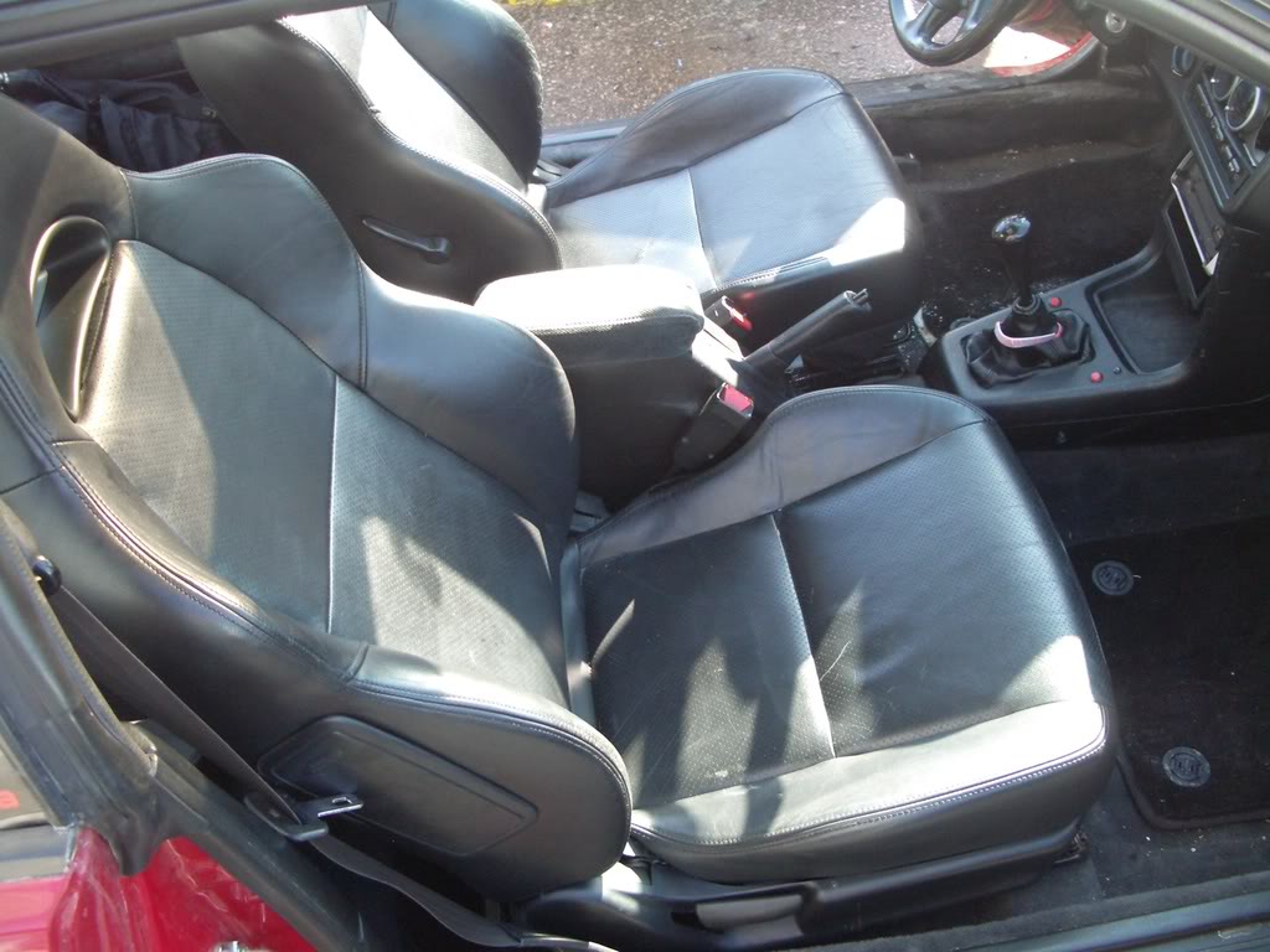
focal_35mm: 35
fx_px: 1284
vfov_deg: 40.7
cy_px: 476
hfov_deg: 52.6
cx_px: 635
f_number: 2.6
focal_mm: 5.8
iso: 200
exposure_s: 1/100
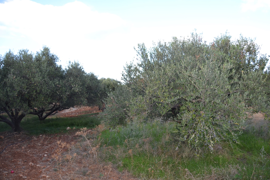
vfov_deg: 47.9
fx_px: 203
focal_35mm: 27
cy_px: 90
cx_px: 135
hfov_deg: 67.4
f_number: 4
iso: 100
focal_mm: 18
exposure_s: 1/200
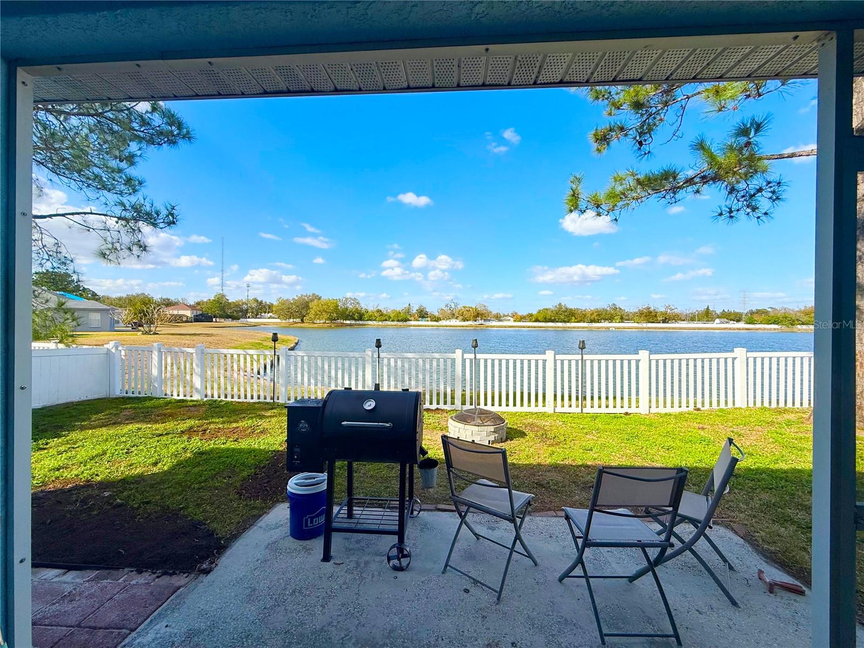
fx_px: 349
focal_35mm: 14
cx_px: 432
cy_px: 324
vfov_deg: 85.7
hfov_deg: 102.1
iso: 50
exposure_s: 1/2841
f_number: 2.2
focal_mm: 2.22
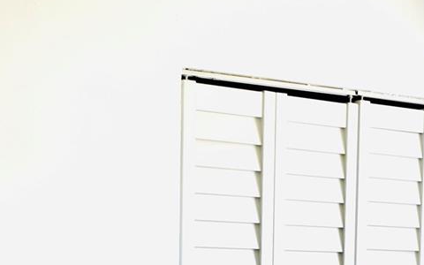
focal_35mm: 103
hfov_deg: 20.1
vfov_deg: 12.3
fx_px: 1193
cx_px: 297
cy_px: 353
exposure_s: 1/100
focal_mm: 27
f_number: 5
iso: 400
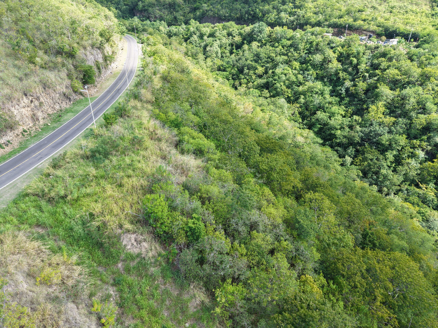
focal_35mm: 24
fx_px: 304
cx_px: 219
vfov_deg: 56.8
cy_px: 164
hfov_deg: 71.6
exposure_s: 1/500
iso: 100
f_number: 1.8
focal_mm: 8.67
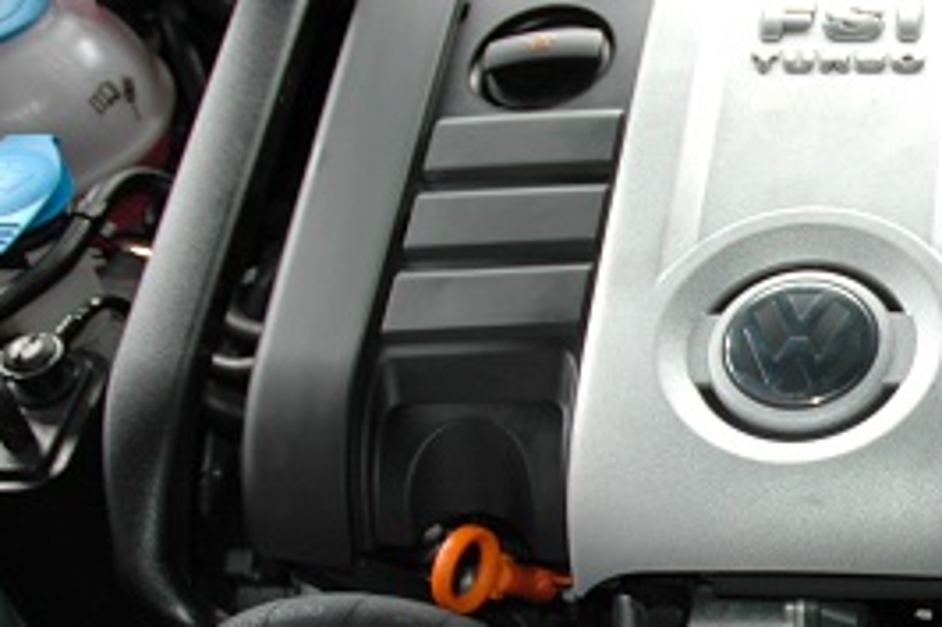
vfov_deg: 19.0
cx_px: 1062
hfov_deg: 26.1
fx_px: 1857
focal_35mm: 71
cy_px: 484
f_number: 3.5
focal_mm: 18
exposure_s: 1/100
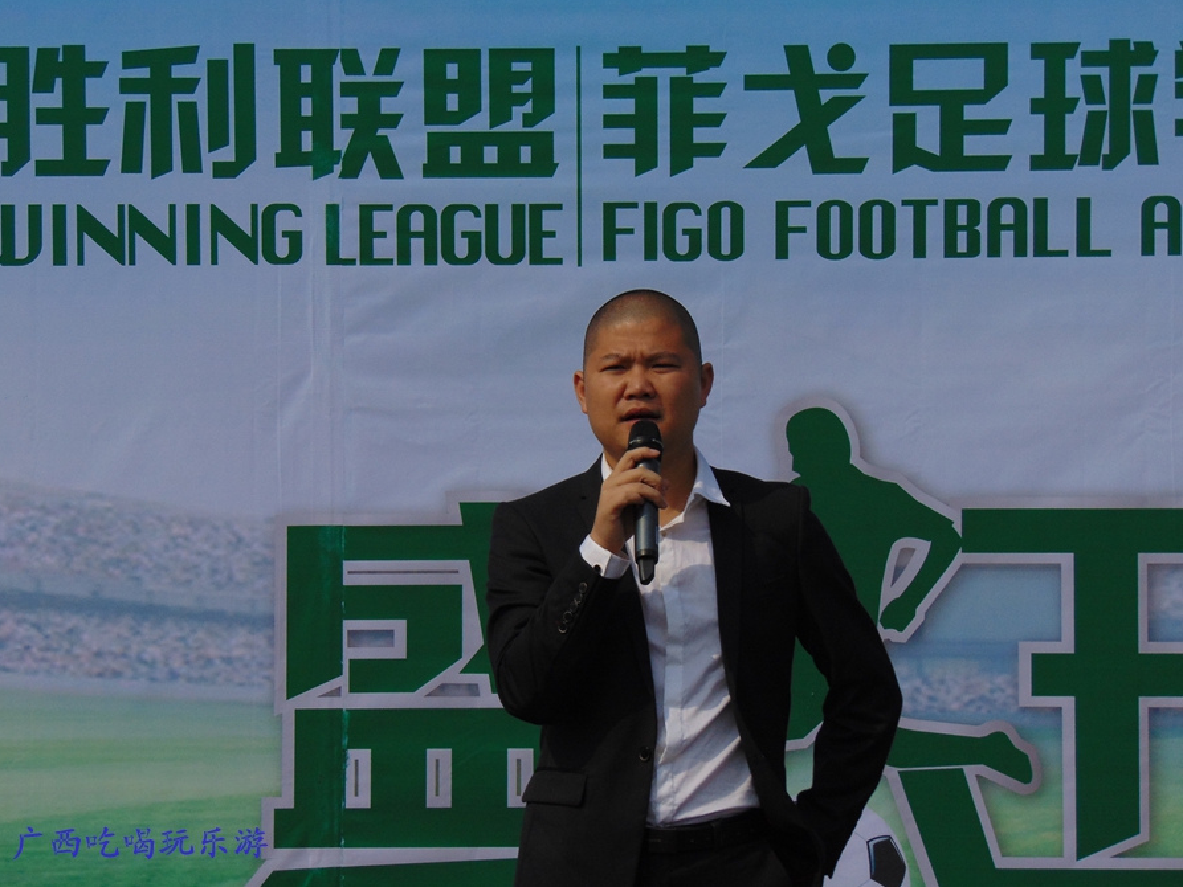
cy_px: 442
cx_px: 592
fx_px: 4580
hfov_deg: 14.7
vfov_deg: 11.1
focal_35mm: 134
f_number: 10.3
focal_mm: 23.9
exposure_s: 1/400
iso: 80
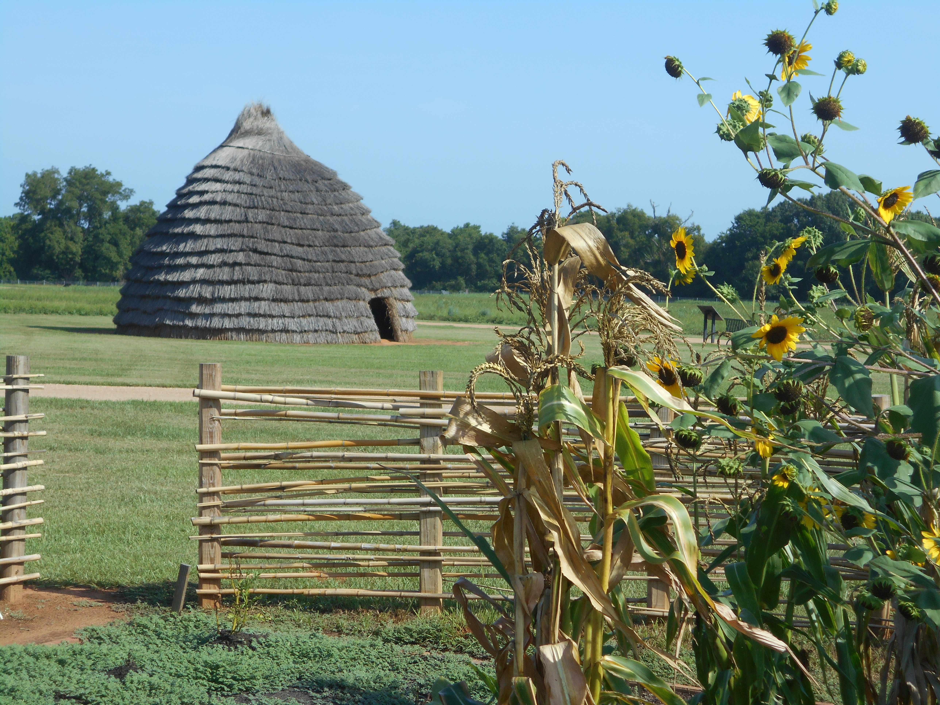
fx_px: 2037
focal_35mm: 75
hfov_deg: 26.0
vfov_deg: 19.6
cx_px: 470
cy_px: 352
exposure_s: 1/400
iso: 80
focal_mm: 13.5
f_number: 5.8
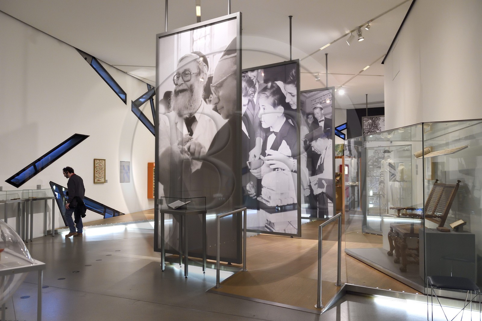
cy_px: 160
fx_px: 388
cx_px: 241
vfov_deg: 44.9
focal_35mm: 29
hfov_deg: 63.7
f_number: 5
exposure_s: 1/80
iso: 3200
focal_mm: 29
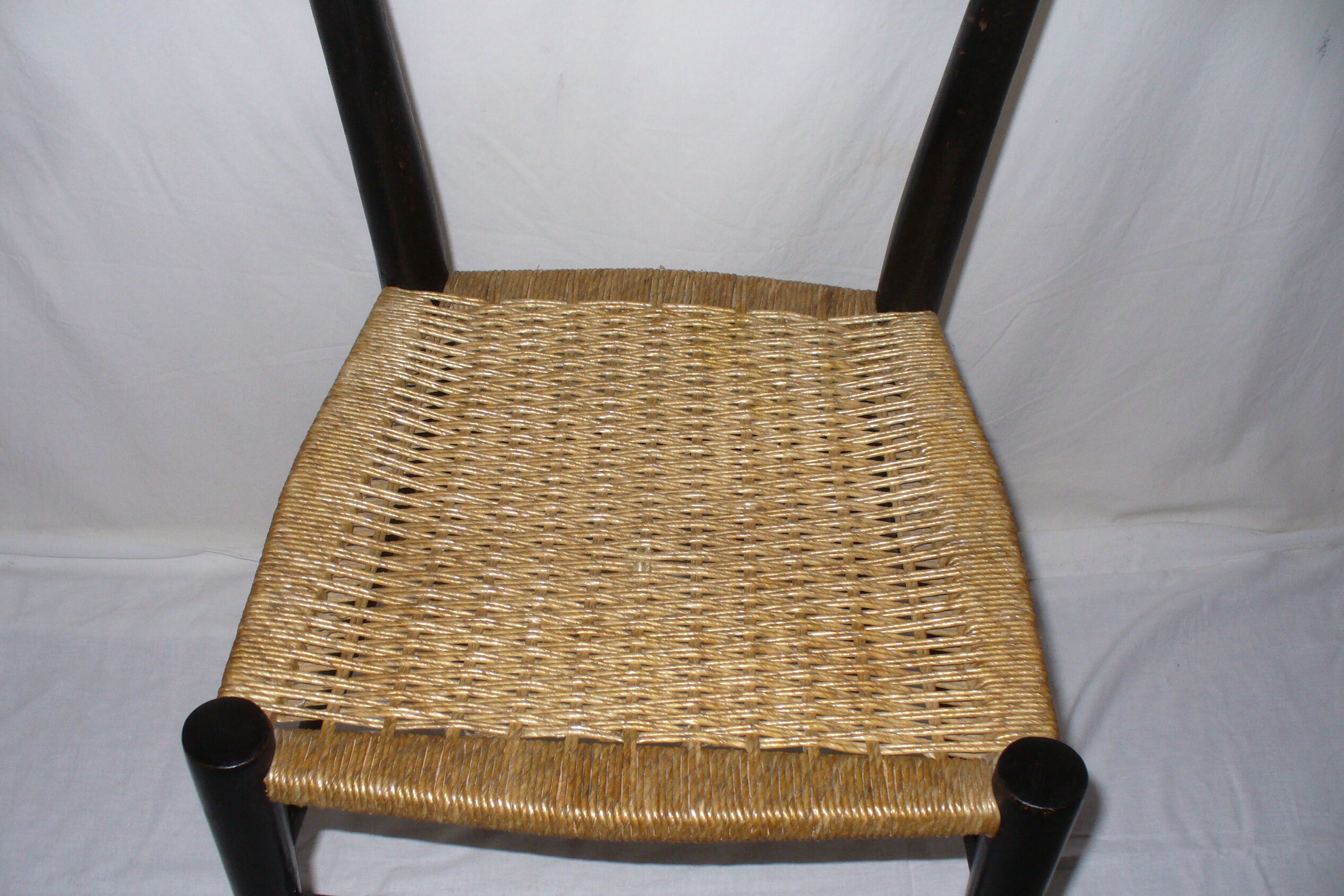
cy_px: 467
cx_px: 672
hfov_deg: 49.6
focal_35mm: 39
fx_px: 1456
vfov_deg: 34.2
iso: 100
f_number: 2.8
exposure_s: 1/30
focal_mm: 6.1
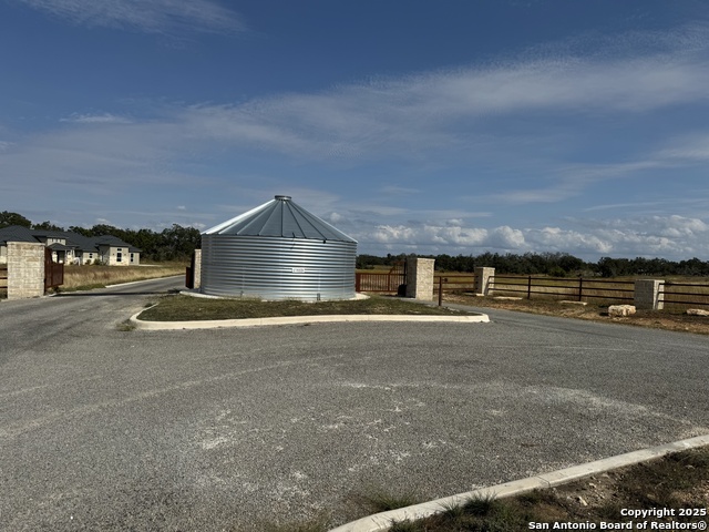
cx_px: 354
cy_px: 266
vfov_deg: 56.8
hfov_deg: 71.6
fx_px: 492
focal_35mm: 24
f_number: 1.78
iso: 80
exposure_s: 1/10417
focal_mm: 6.76
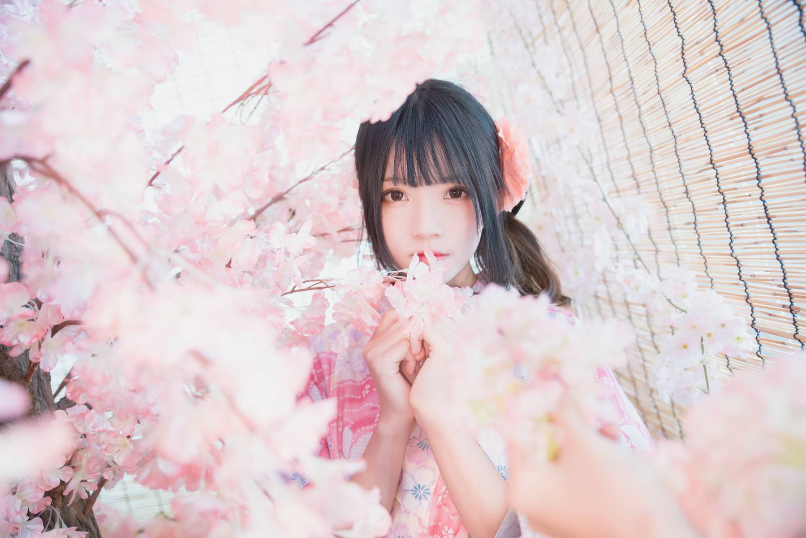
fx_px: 694
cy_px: 269
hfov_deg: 60.3
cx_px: 403
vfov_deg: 42.3
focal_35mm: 31
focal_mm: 31
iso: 1250
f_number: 2.8
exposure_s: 1/80
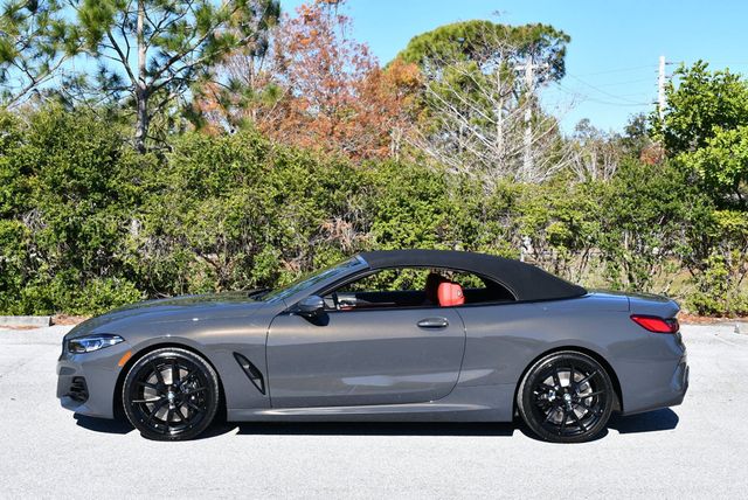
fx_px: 1165
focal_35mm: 56
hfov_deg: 35.6
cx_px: 374
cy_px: 250
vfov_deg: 24.2
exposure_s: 1/250
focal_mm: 28
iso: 110
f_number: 8
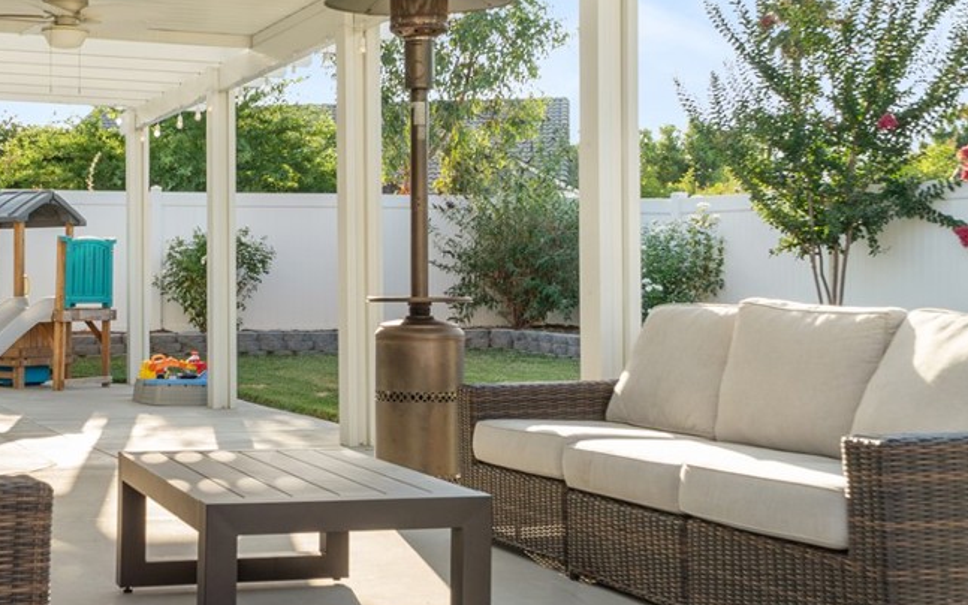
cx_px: 278
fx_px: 1319
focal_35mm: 50
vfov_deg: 25.8
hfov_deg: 39.5
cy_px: 339
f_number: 8
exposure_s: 1/80
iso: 160
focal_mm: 21
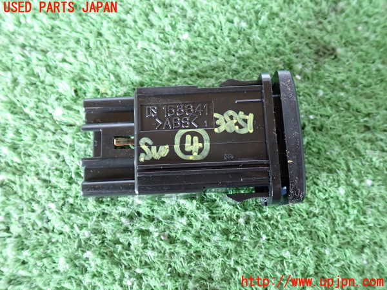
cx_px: 194
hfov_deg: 56.8
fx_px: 358
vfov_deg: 44.2
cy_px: 145
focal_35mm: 32
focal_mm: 5.79
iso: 640
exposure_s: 1/30
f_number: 2.4
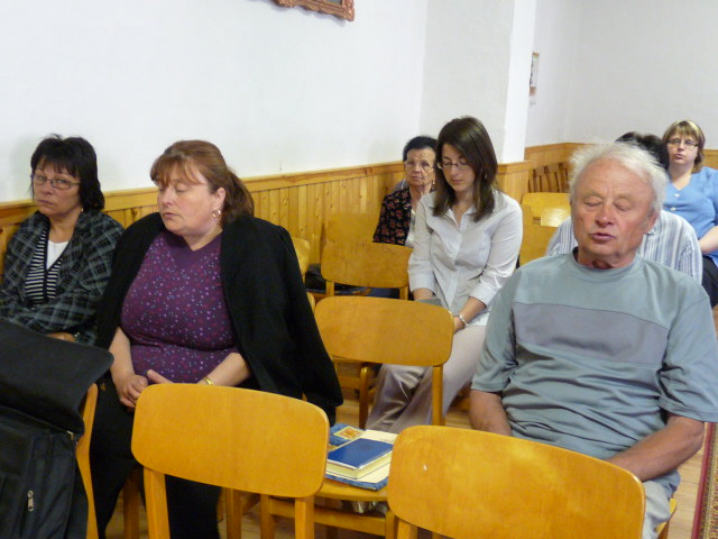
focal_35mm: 38
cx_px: 359
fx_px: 788
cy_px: 270
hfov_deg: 49.0
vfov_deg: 37.7
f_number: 2.8
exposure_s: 1/13
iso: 400
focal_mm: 4.8
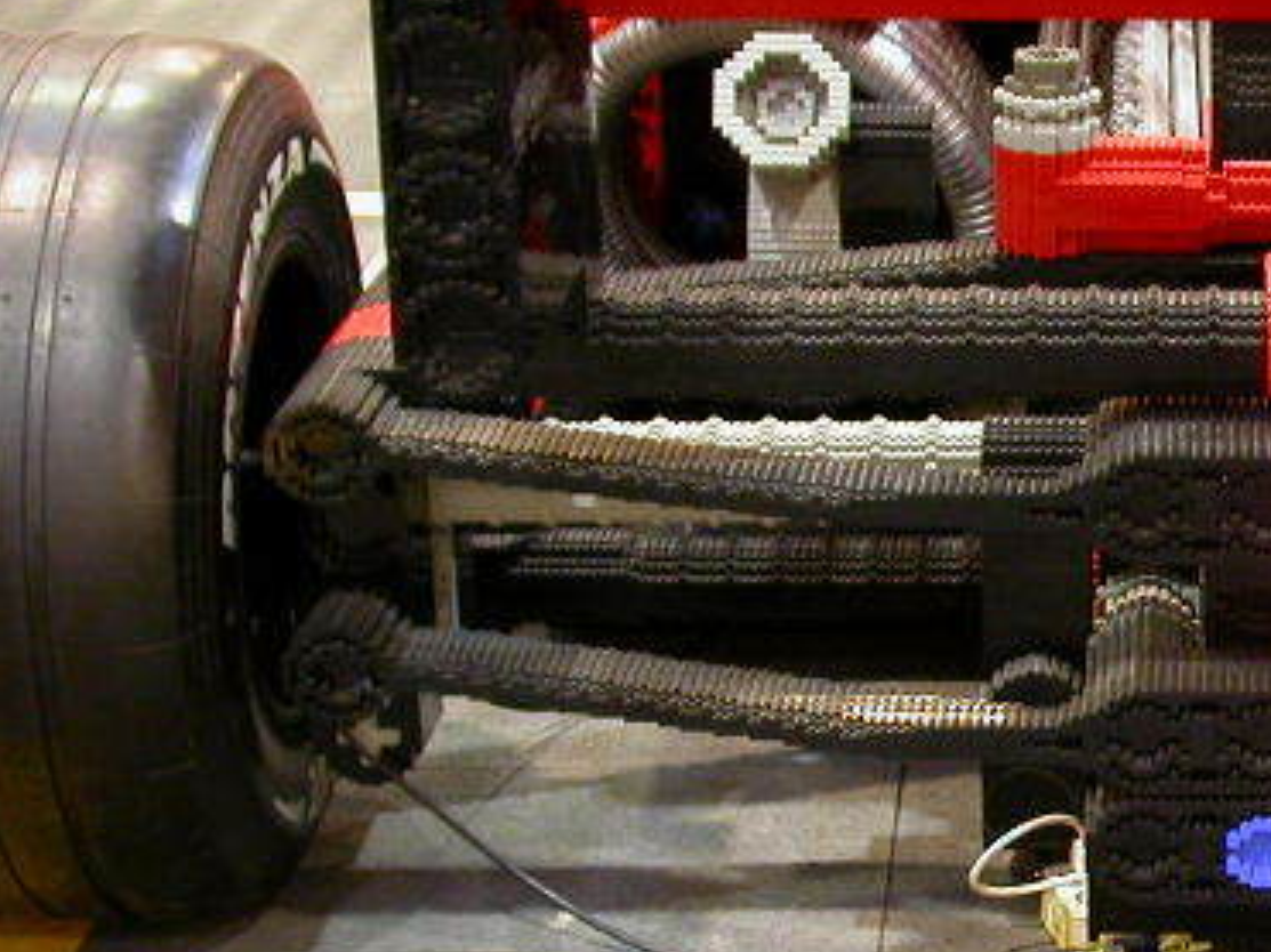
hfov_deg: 18.2
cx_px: 1285
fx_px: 3854
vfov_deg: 14.1
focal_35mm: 105
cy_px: 637
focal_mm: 7.85
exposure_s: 1/2.7
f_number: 2.6
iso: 100
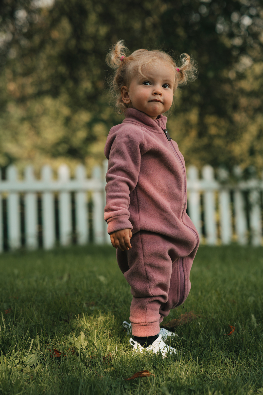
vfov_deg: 23.9
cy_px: 198
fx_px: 931
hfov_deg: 16.1
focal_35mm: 85
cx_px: 132
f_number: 3.5
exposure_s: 1/500
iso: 100
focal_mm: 85
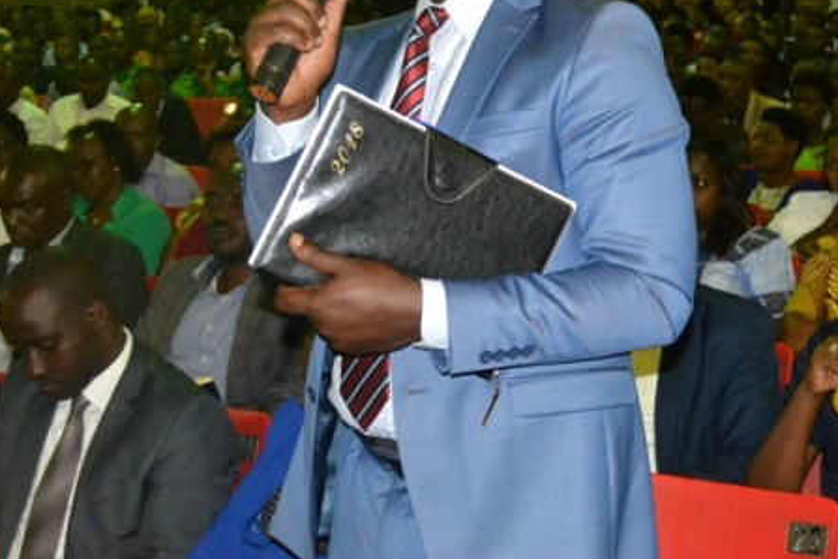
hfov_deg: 29.8
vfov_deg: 20.2
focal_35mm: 67
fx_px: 1559
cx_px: 589
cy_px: 156
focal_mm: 26
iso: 3200
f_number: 4
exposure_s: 1/60
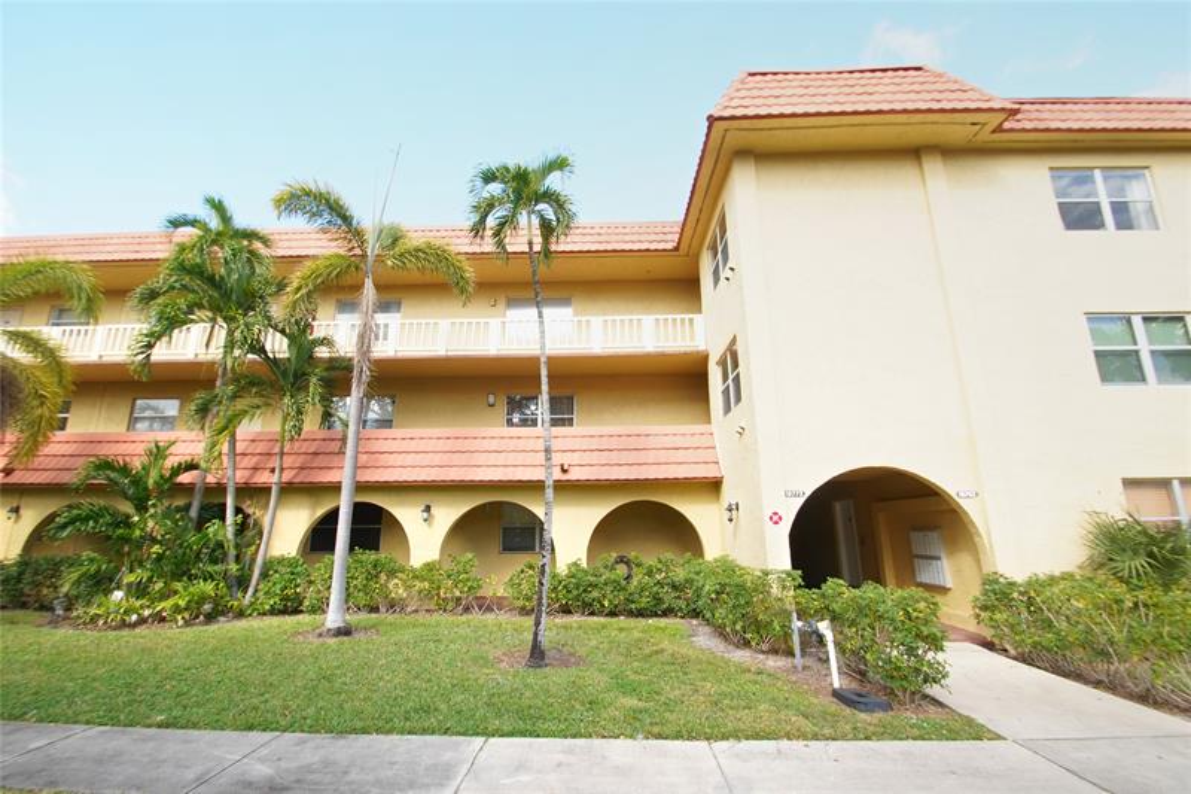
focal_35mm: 15
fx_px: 496
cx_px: 596
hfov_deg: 100.4
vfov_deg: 77.3
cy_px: 397
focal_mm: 10
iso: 320
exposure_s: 1/160
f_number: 6.3
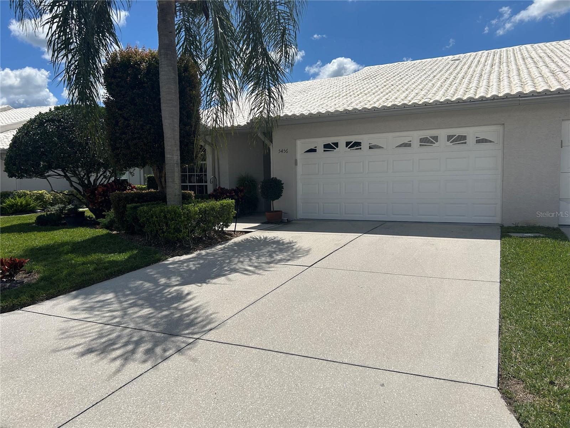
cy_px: 214
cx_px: 285
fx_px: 428
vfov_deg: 53.1
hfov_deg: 67.3
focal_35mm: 26
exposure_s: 1/9434
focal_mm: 5.7
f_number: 1.5
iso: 50
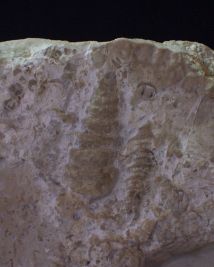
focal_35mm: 107
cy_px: 141
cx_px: 107
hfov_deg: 14.4
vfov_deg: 17.9
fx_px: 848
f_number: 4.6
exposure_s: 1/8
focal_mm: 16.8
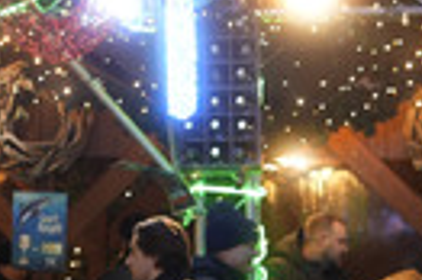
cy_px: -68
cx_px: -95
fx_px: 1815
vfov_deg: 8.7
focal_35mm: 155
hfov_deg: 12.9
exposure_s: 1/60
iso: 640
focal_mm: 30
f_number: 2.8
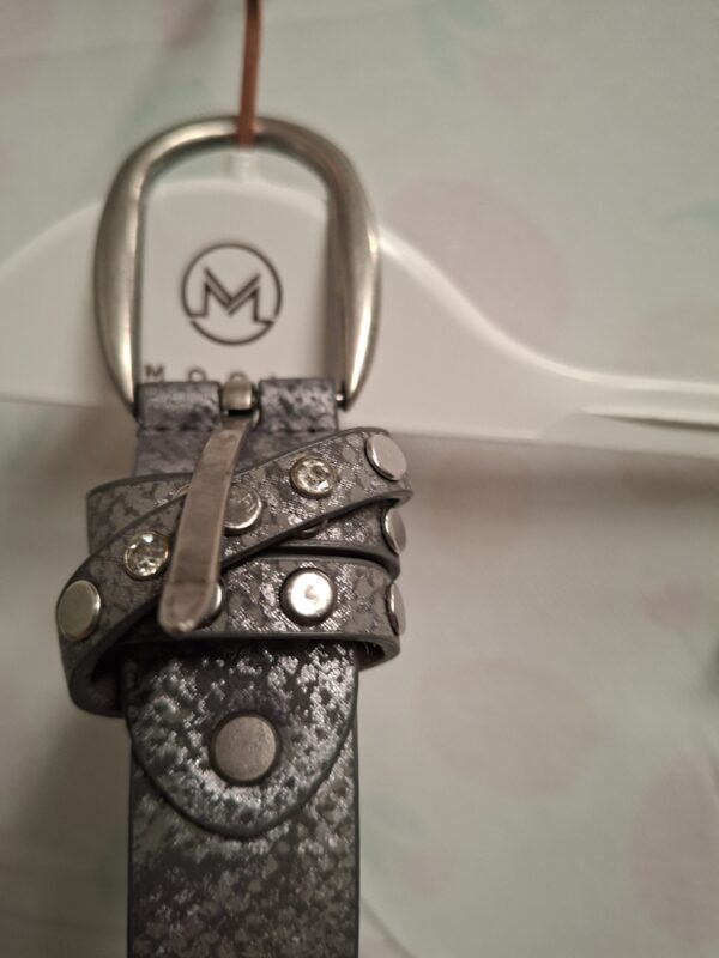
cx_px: 360
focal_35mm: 23
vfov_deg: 73.9
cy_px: 479
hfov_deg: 58.9
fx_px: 637
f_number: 1.8
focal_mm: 5.54
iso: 250
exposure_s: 1/60
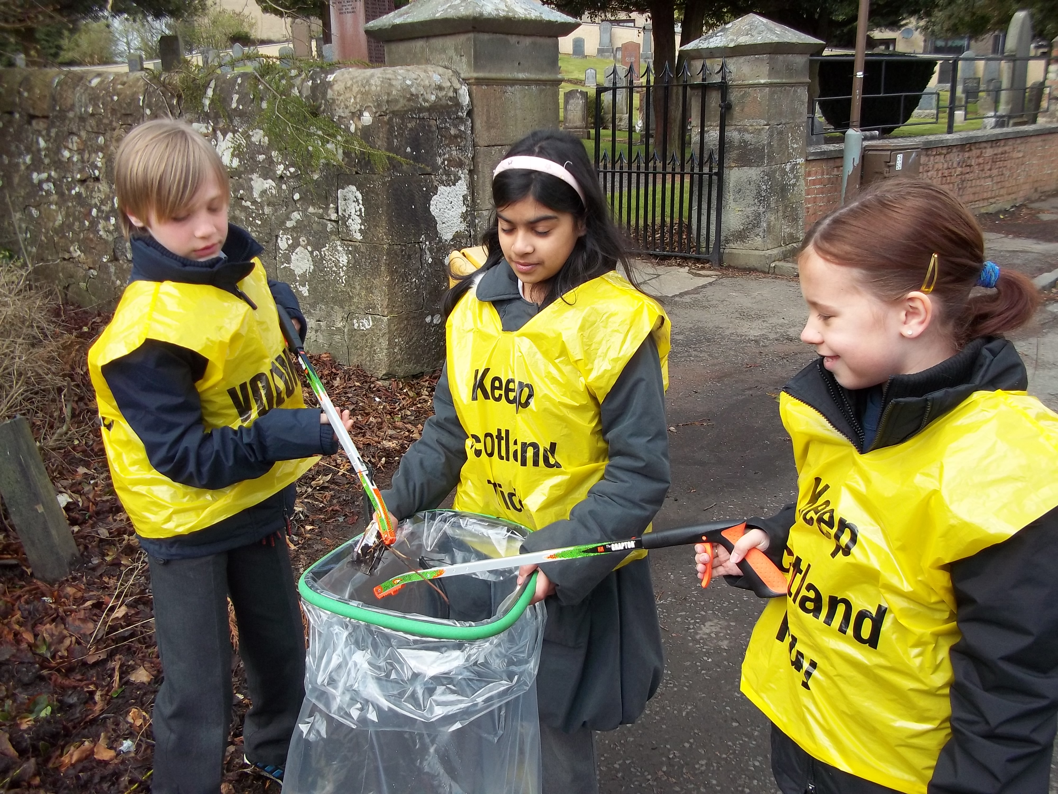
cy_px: 397
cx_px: 529
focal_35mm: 32
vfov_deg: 44.2
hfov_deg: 56.8
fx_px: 978
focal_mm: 5.7
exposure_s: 1/500
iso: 80
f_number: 2.9
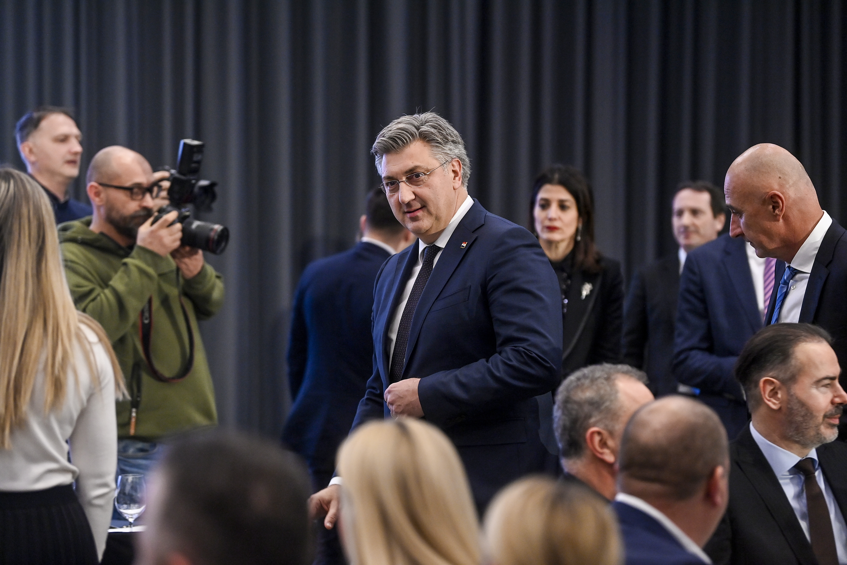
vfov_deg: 11.4
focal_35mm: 120
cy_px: 282
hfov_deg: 17.1
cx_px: 424
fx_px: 2823
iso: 2000
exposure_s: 1/250
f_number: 2.8
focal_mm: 120
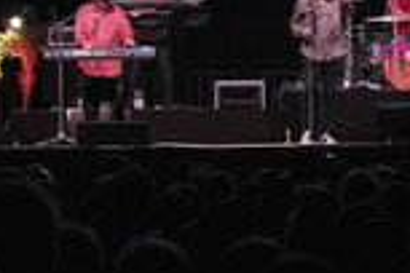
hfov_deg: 8.0
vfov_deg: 5.3
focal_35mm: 258
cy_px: -120
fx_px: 2938
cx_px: 201
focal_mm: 58.7
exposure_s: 1/250
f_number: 4
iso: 3200
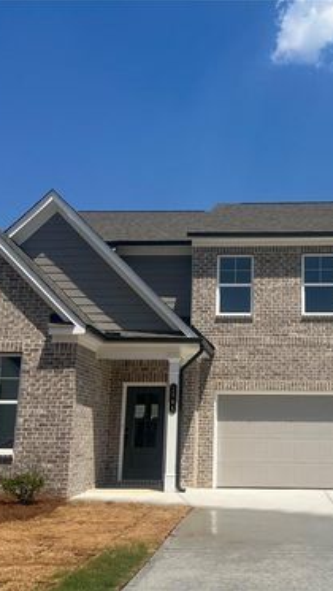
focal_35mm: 38
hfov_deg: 30.7
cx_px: 246
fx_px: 596
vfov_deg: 52.8
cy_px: 296
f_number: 1.5
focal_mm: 5.7
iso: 50
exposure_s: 1/6993
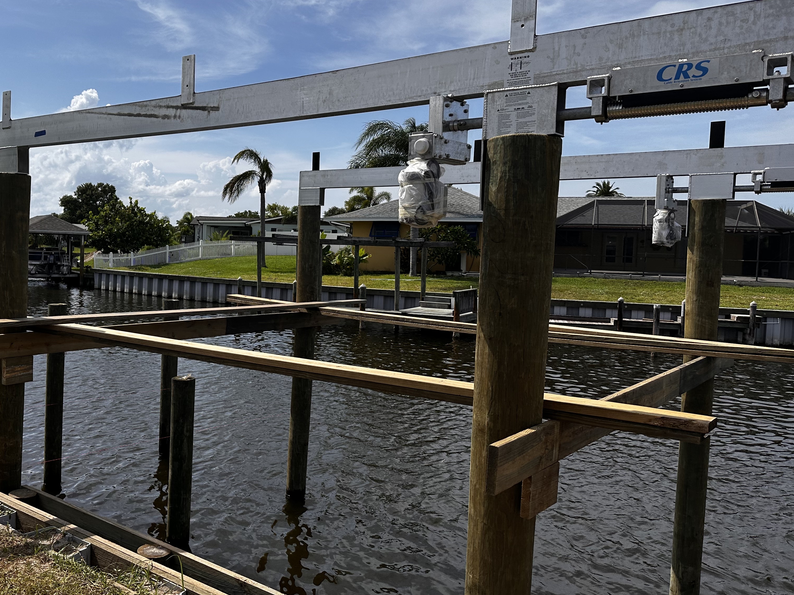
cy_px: 273
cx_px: 275
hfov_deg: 55.8
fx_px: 734
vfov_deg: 44.1
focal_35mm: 32
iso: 80
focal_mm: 6.86
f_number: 1.78
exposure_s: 1/6623
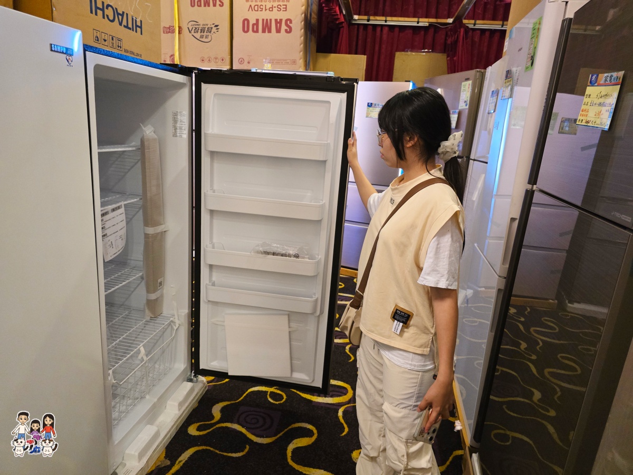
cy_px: 238
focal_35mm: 23
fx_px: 421
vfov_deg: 58.9
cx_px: 316
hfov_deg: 73.9
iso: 800
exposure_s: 1/60
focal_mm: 6.3
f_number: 1.7
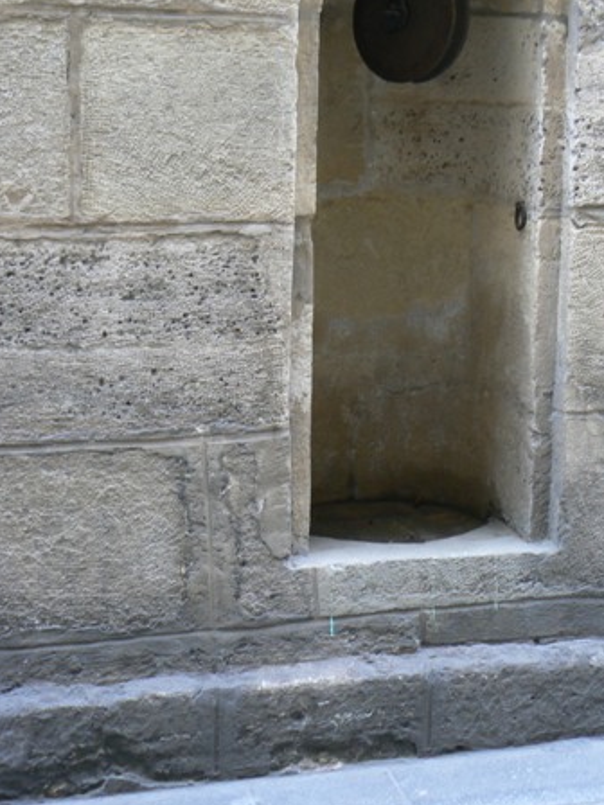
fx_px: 1861
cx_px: 415
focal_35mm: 80
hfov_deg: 18.4
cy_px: 241
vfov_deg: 24.2
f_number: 3.2
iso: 80
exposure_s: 1/40
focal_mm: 9.3
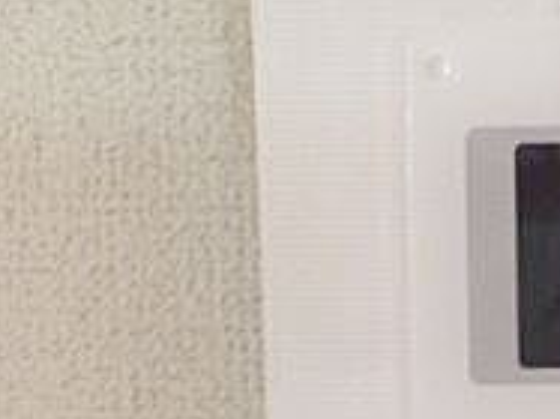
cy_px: 284
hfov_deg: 16.9
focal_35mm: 113
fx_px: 1827
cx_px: 608
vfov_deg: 13.1
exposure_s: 1/20
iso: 200
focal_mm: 4.12
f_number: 2.4
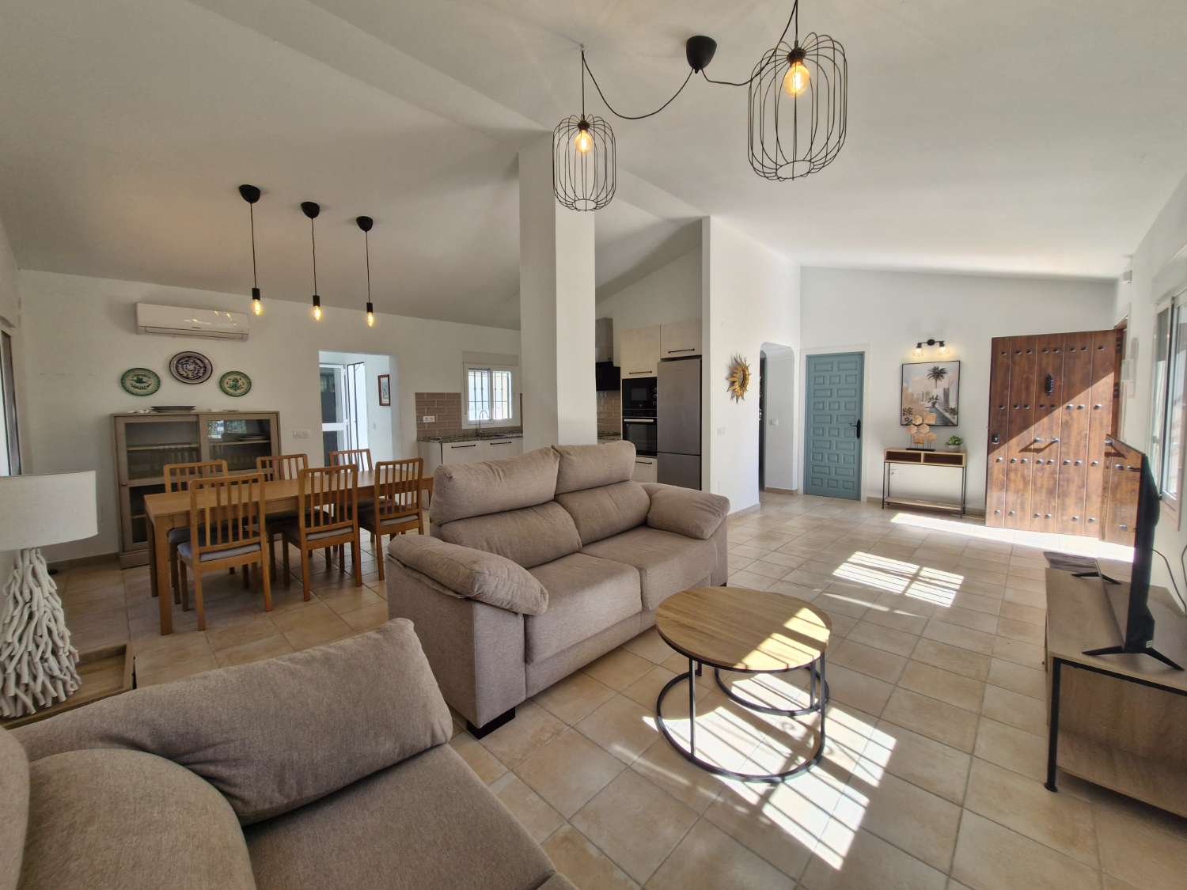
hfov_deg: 106.2
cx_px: 594
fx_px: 446
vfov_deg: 89.9
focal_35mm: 13
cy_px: 445
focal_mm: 1.74
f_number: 2.2
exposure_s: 1/161
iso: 50
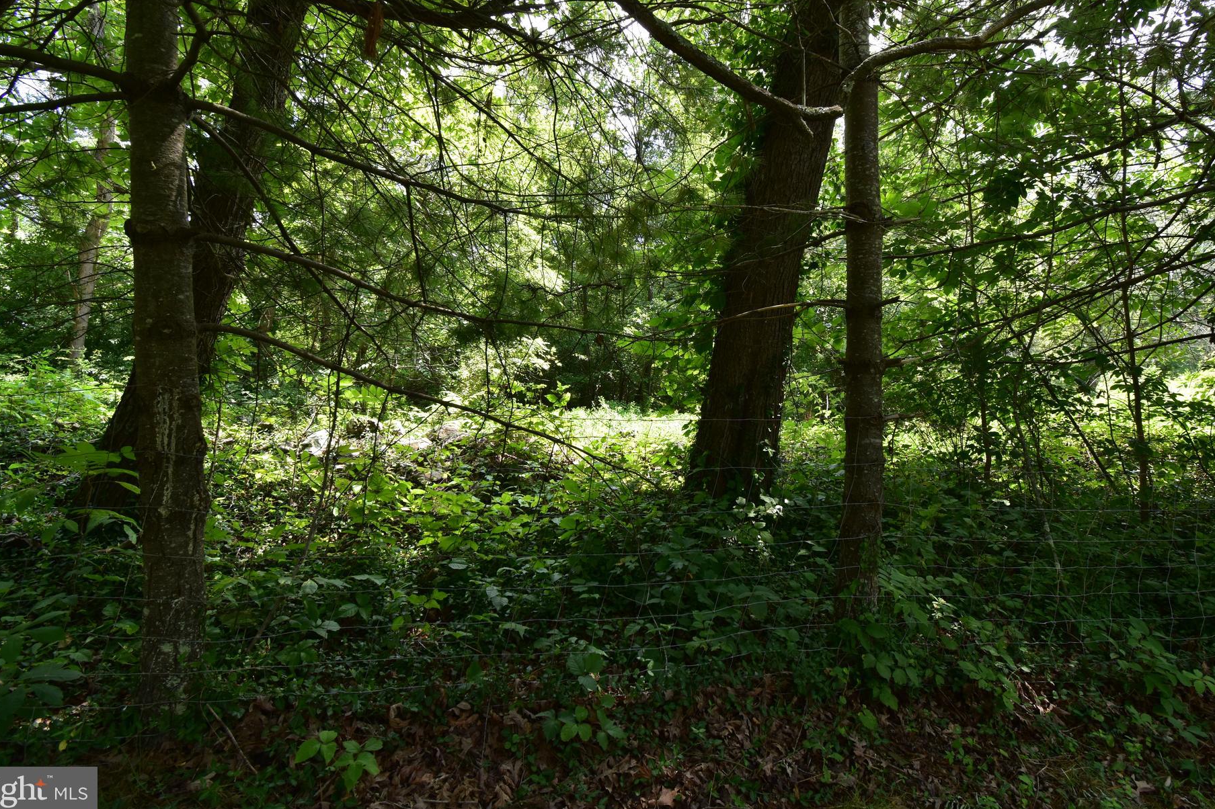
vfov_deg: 70.2
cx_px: 637
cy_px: 357
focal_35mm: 17
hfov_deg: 93.2
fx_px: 574
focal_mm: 10
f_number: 8
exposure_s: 1/80
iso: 400
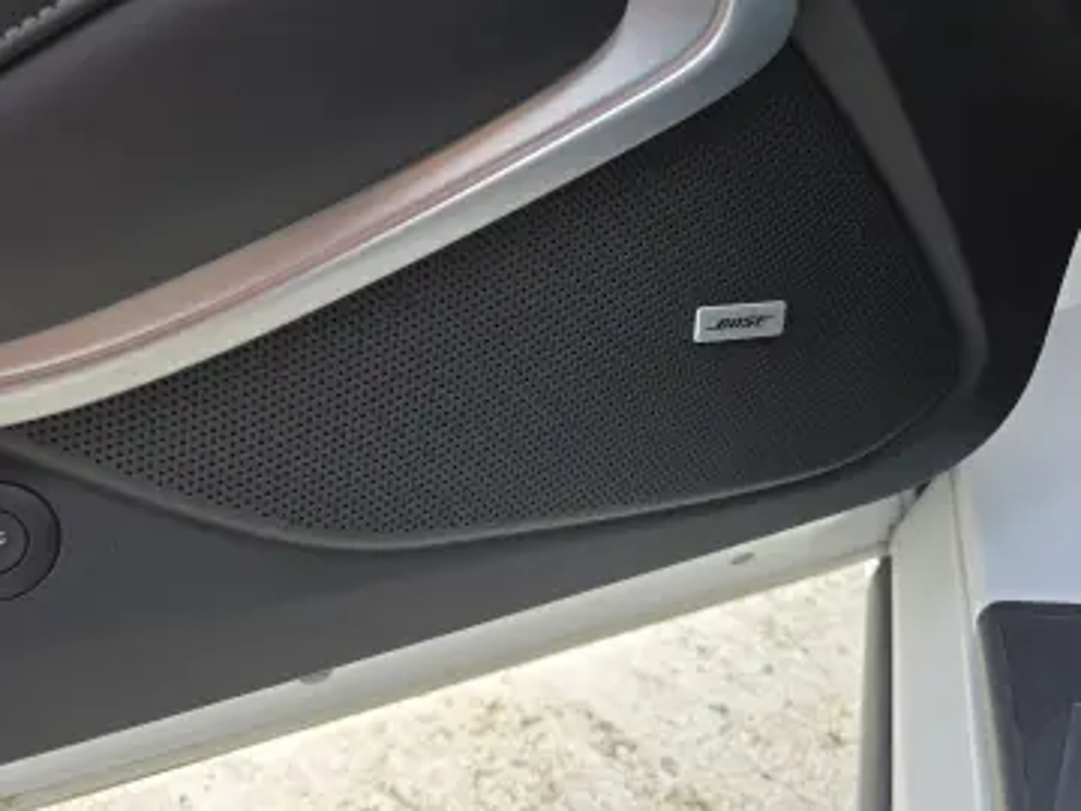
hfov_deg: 73.9
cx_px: 540
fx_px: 718
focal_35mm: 23
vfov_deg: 58.9
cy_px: 406
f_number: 1.7
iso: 50
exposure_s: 1/180
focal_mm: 6.3
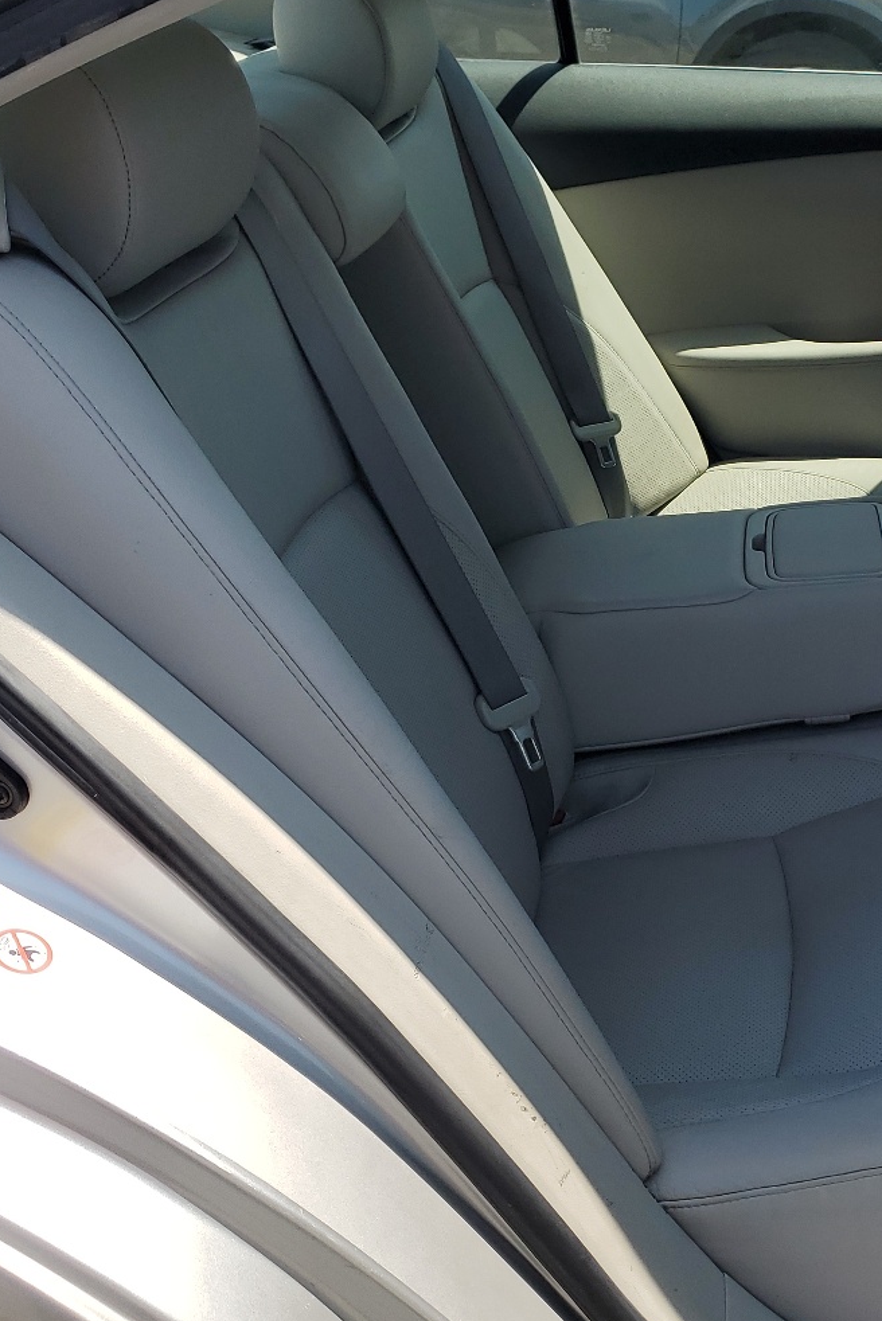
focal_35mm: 44
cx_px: 676
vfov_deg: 44.4
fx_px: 1616
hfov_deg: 30.0
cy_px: 597
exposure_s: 1/2000
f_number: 1.5
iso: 50
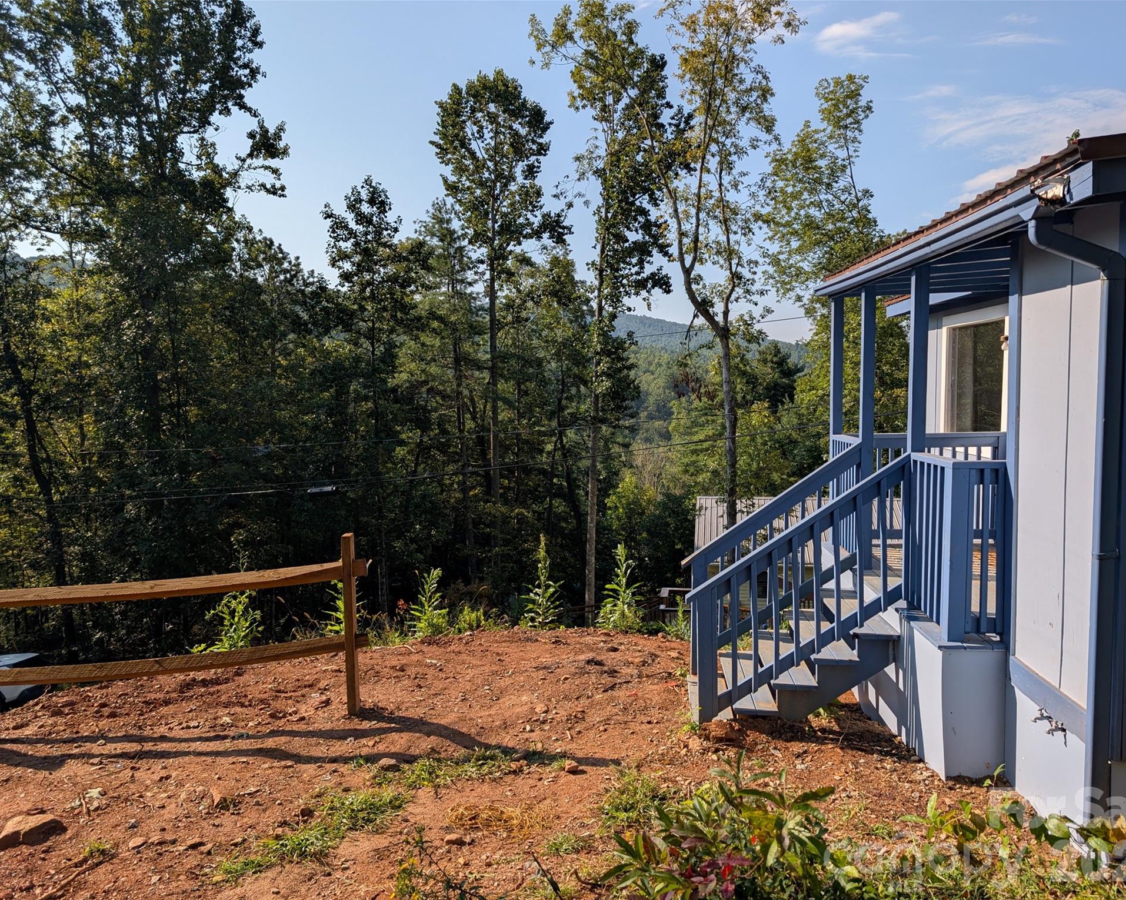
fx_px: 833
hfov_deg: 68.1
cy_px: 451
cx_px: 576
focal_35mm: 25
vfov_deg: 56.8
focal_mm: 6.9
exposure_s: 1/1159
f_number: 1.68
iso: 22
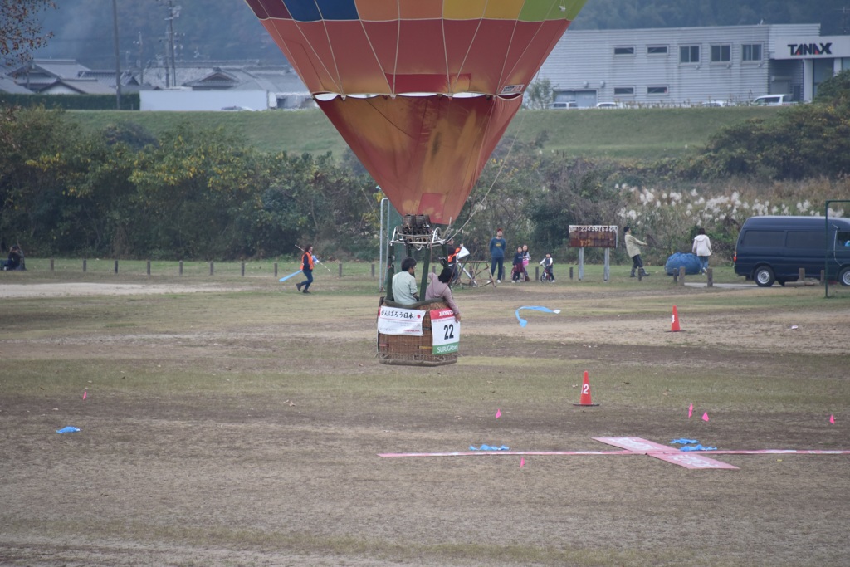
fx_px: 7084
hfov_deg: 6.9
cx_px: 425
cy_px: 284
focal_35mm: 300
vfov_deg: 4.6
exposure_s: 1/200
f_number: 5.6
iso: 800
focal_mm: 300
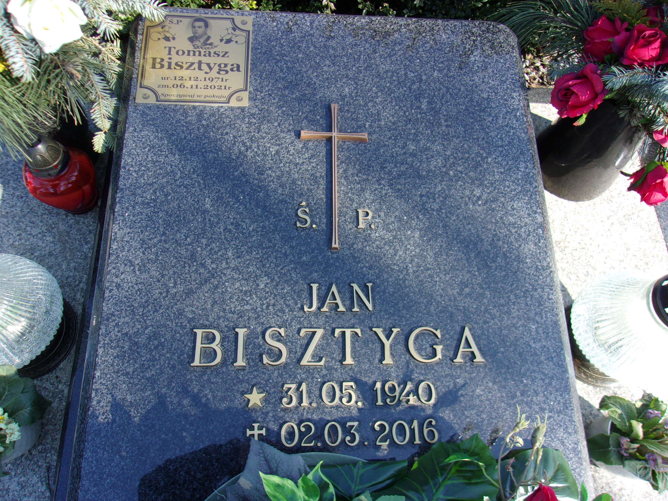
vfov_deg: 51.4
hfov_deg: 65.3
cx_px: 334
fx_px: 521
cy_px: 250
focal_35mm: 27
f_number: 3
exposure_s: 1/200
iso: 80
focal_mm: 4.9
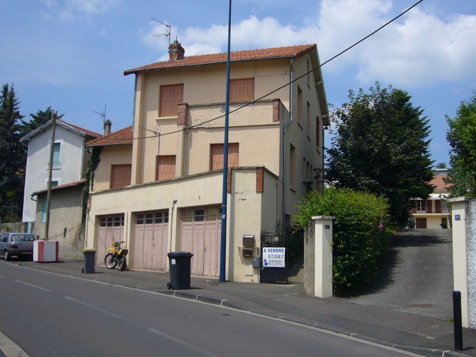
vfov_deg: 36.0
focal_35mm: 40
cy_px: 178
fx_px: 550
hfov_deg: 46.8
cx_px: 238
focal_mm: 4.7
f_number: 5.6
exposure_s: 1/500
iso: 80
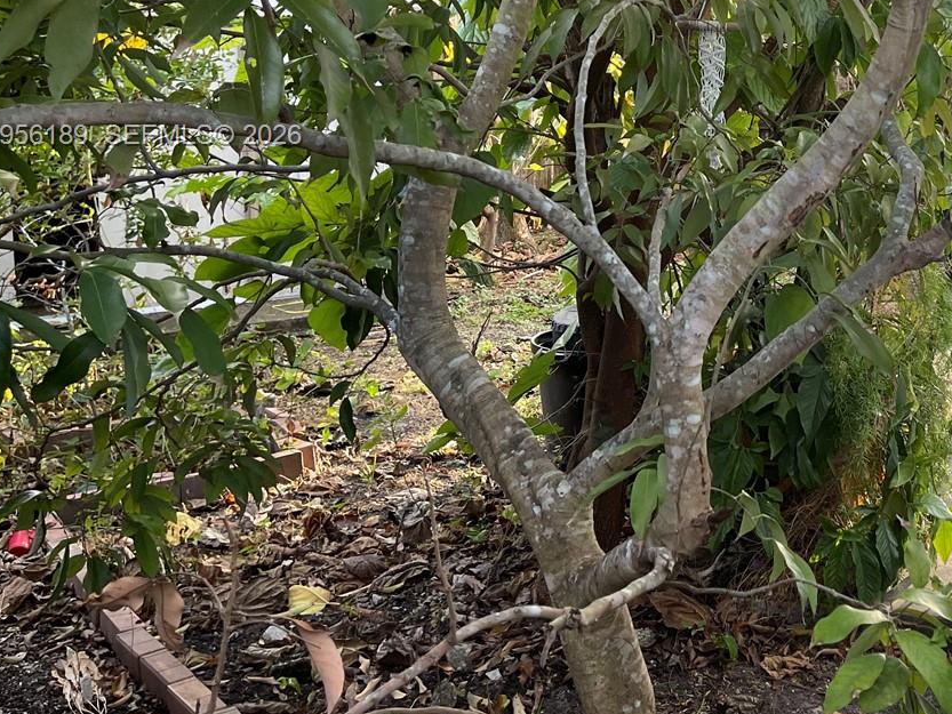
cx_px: 861
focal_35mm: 48
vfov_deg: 29.5
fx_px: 1320
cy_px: 137
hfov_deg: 37.1
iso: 80
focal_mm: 5.1
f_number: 1.6
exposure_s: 1/121
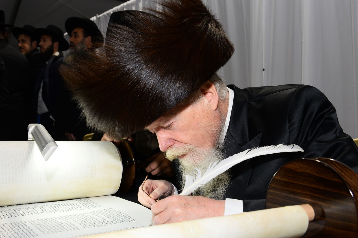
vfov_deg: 31.9
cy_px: 128
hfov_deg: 46.4
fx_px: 418
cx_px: 169
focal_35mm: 42
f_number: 9
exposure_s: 1/100
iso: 1600
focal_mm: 38
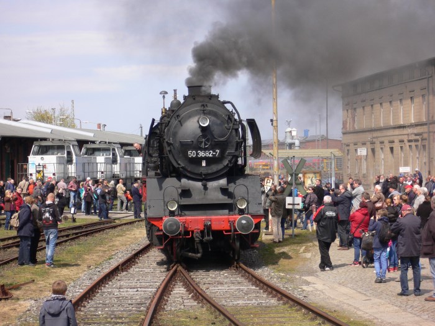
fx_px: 1319
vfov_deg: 14.1
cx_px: 218
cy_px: 163
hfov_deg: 18.7
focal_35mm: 105
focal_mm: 17.4
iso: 100
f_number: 5
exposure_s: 1/500
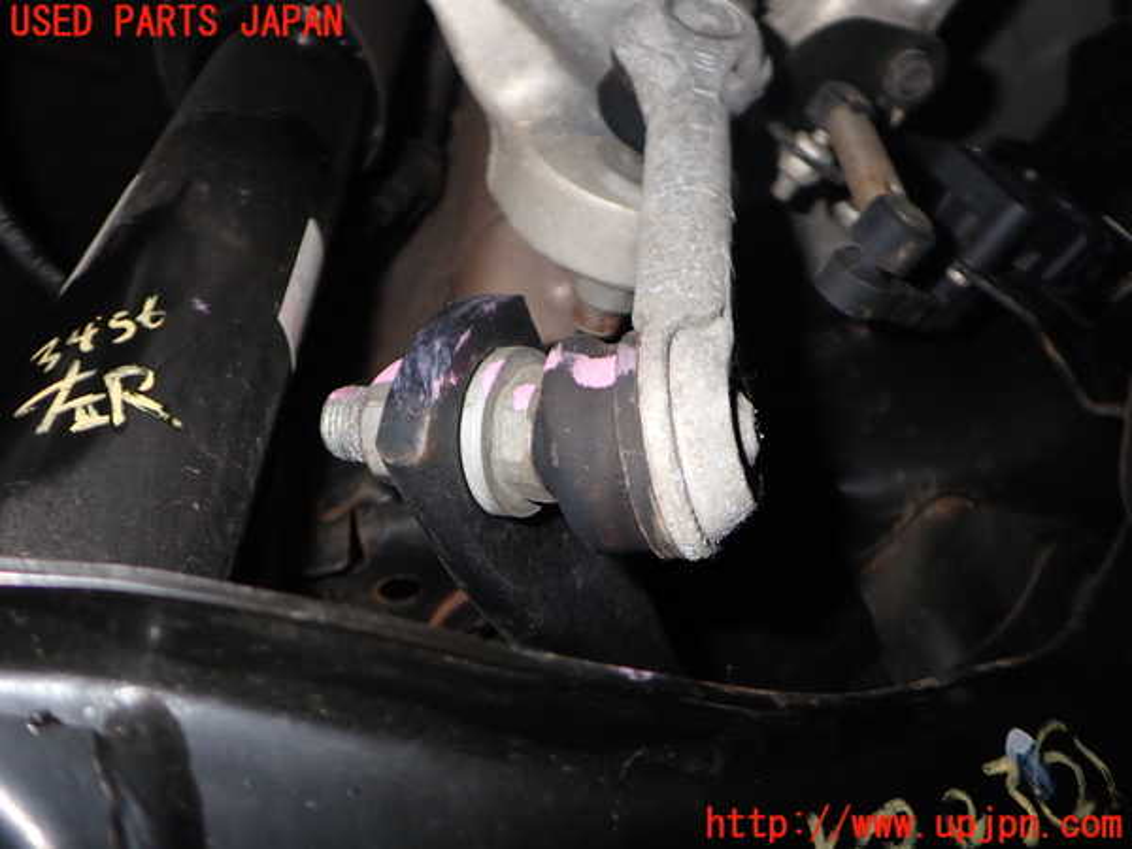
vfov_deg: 46.8
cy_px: 424
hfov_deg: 60.0
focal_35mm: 30
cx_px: 566
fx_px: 981
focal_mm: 5.4
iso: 200
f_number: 6.3
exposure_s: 1/30
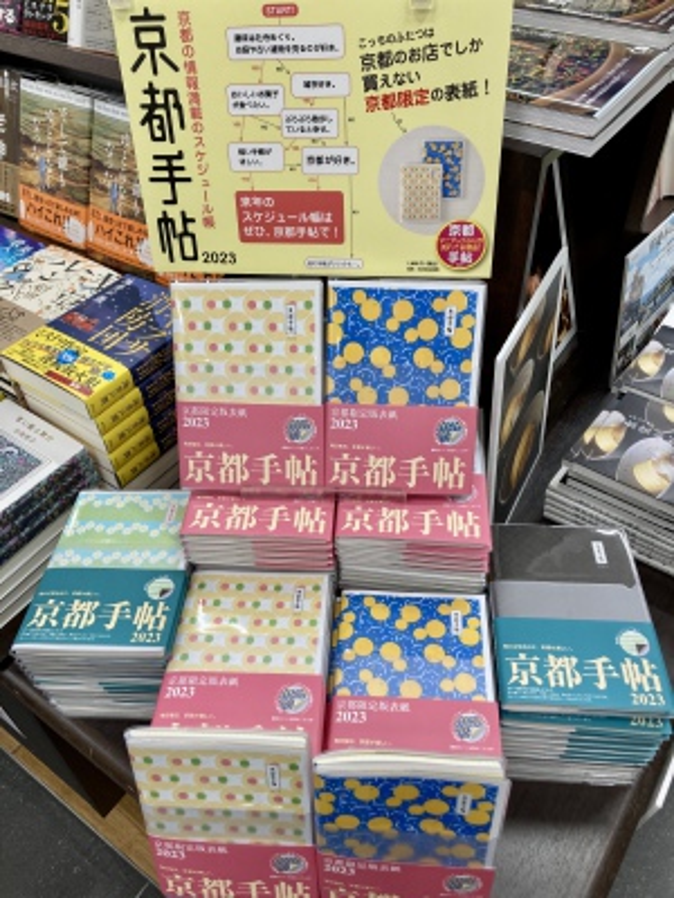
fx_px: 727
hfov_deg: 49.7
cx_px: 337
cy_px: 449
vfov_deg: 63.4
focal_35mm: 28
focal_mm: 3.99
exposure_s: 1/60
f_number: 1.8
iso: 40
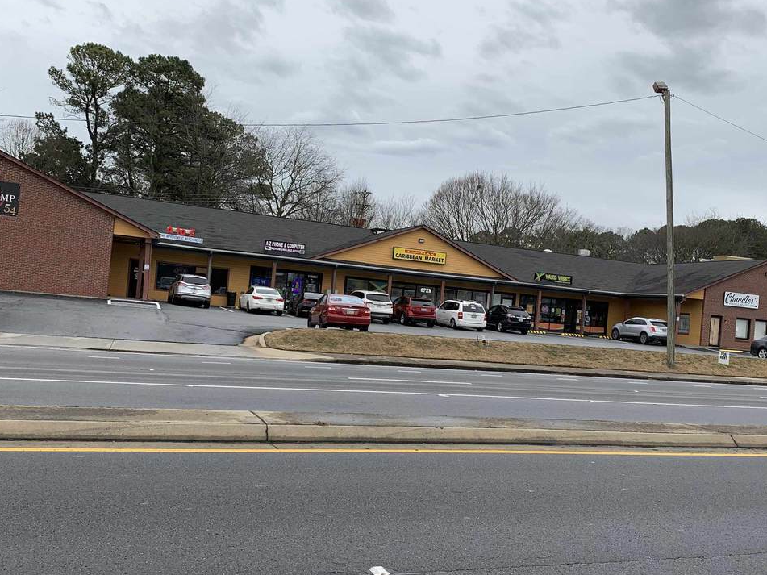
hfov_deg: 52.4
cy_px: 312
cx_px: 440
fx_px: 775
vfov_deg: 40.7
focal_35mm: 35
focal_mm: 4.25
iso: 25
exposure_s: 1/1718
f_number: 1.8
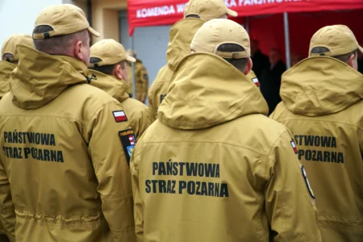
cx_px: 182
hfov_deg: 28.6
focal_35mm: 70
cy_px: 121
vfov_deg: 19.3
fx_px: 711
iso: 160
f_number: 4
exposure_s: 1/160
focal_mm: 47
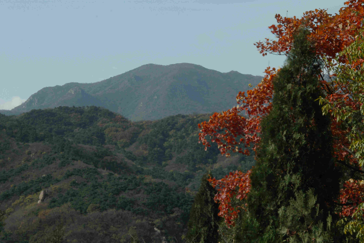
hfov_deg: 19.4
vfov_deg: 13.1
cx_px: 182
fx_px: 1062
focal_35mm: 105
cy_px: 122
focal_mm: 70
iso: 200
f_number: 22
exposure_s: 1/60
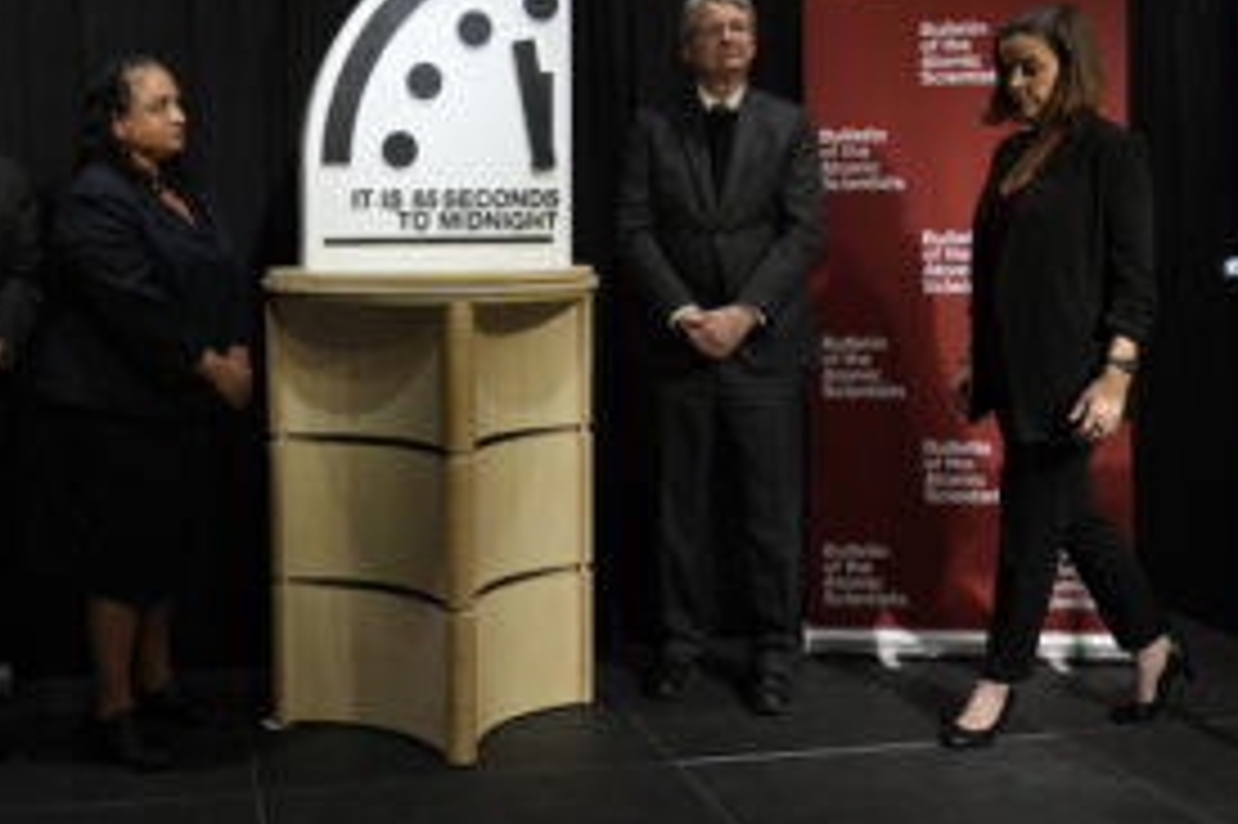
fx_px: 1512
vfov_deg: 30.4
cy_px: 311
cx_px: 446
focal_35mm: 44
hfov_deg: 44.1
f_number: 2.8
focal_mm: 31
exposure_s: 1/160
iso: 640
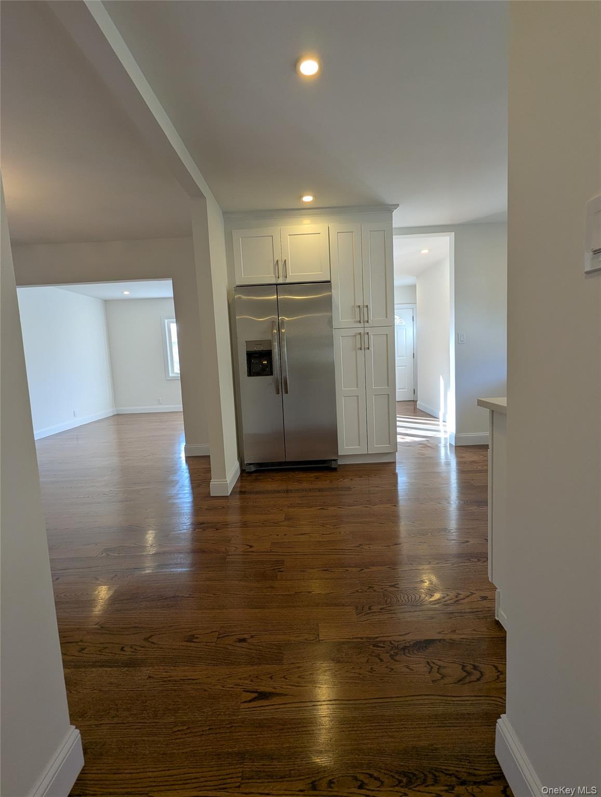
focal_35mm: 16
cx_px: 300
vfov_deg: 94.4
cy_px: 398
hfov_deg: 78.3
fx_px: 369
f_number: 2.2
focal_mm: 2.35
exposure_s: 1/99.4
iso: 48
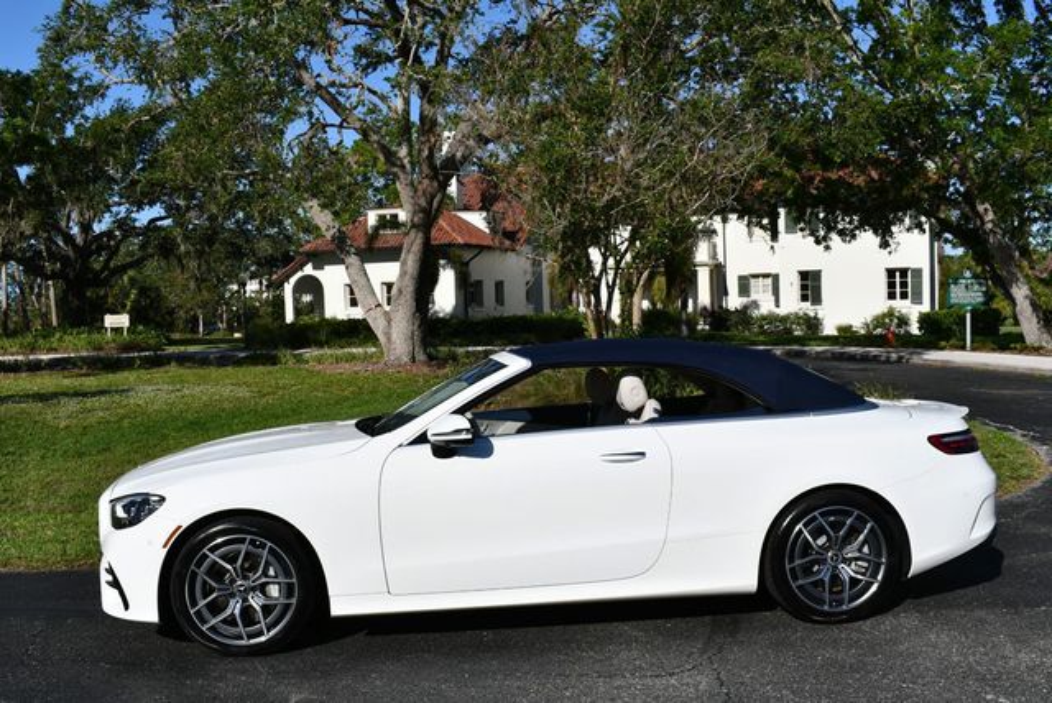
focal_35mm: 36
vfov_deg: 36.9
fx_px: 1053
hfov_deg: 53.1
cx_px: 526
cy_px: 352
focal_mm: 18
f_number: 10
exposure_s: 1/400
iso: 100
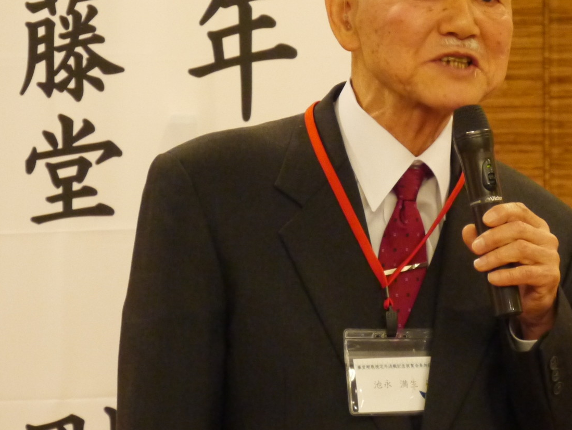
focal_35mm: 406
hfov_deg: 4.9
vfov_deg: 3.7
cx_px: 432
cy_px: 117
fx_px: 6714
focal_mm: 81
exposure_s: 1/20
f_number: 5.4
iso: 1600
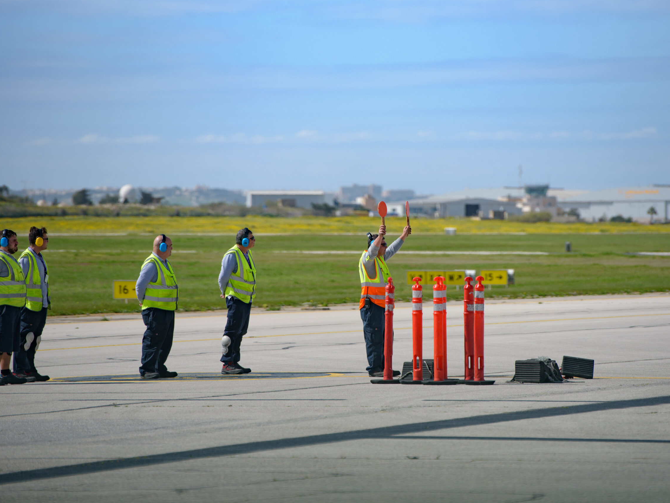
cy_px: 251
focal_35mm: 217
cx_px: 375
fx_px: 4200
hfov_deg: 9.1
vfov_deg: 6.8
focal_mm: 200
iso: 100
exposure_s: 1/3200
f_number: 4
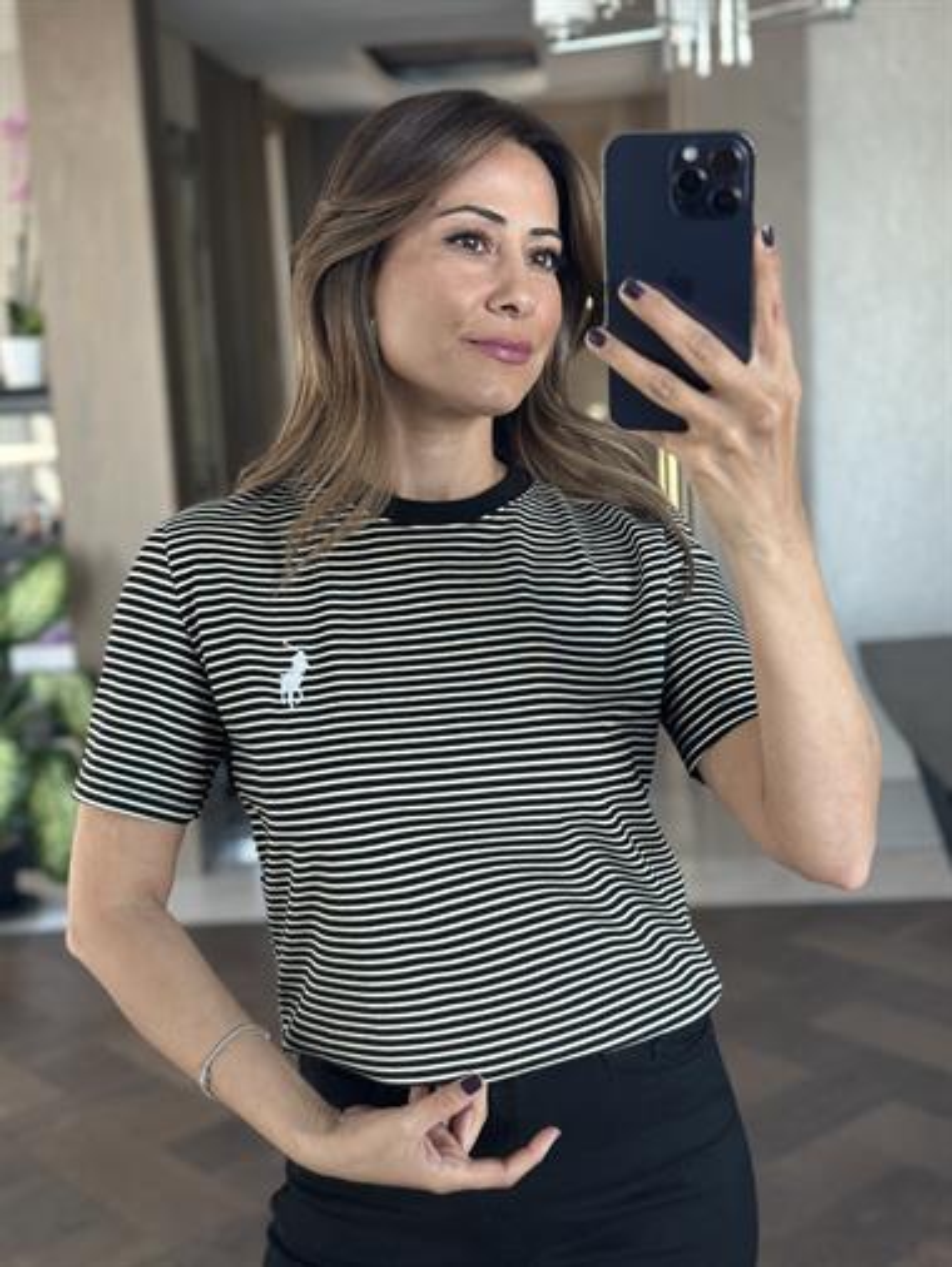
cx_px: 476
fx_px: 1759
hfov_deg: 30.3
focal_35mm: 48
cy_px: 634
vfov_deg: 39.6
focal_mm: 6.86
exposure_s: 1/60
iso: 160
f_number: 1.78
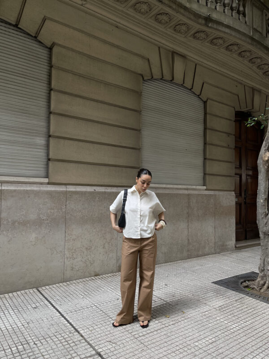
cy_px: 180
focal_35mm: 25
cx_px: 134
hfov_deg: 54.9
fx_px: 259
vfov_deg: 69.4
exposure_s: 1/509
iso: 50
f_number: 1.6
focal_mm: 5.1
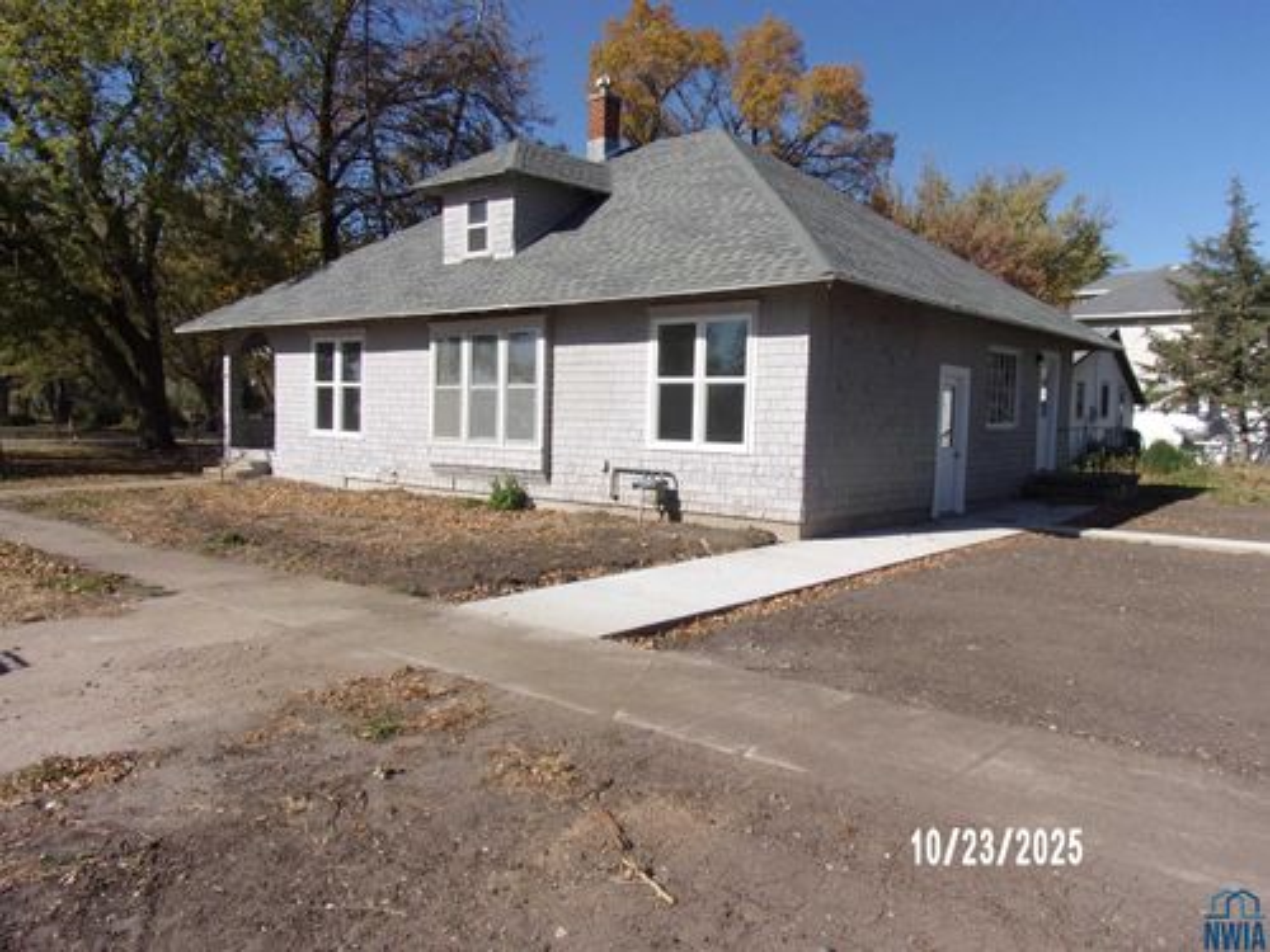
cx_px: 635
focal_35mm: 24
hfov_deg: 71.6
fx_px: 881
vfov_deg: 56.8
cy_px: 476
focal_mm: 4.3
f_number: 10.8
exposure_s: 1/125
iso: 80
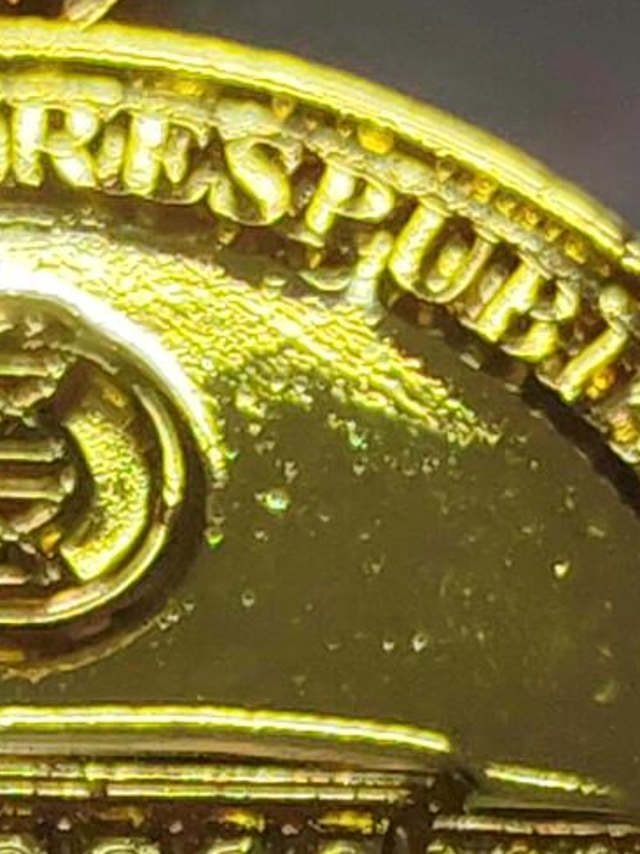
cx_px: 35
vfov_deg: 7.7
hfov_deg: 5.9
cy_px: 1321
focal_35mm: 251
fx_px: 6188
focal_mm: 5.52
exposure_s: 1/100
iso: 64
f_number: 1.95
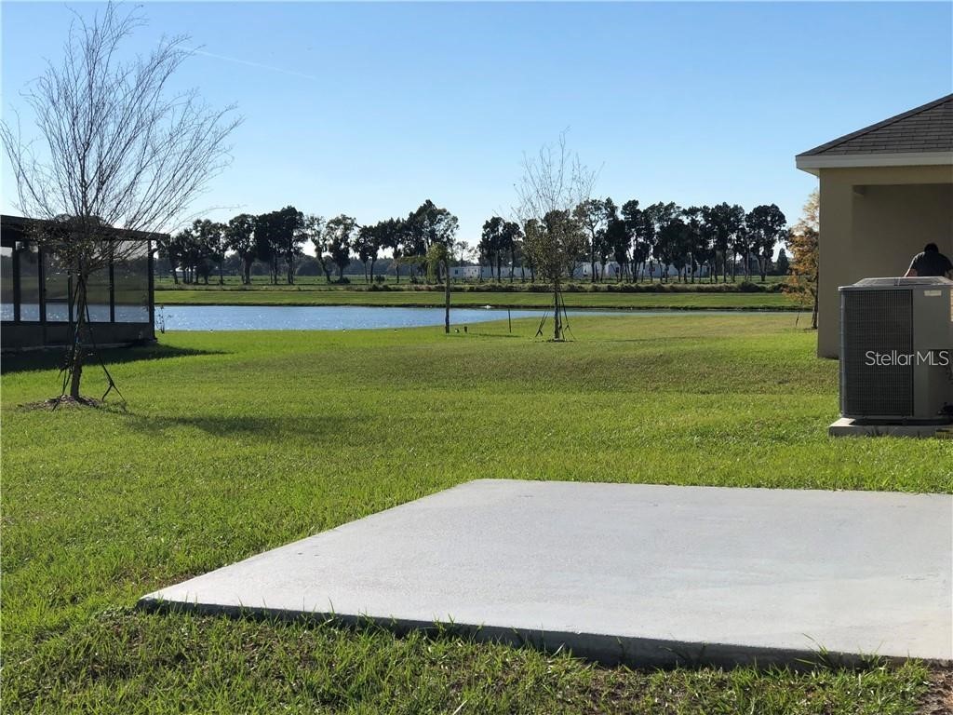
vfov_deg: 25.7
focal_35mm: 57
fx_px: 1569
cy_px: 358
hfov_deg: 33.8
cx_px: 476
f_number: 2.8
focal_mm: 6.6
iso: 20
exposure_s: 1/1429
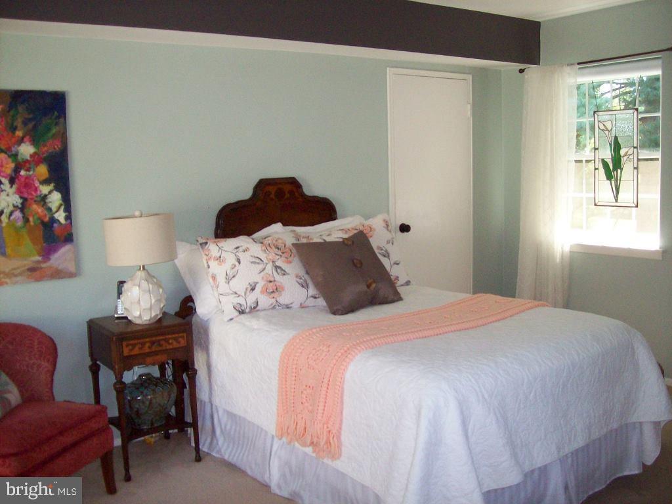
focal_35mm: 36
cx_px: 336
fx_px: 699
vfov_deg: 39.7
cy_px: 252
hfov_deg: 51.4
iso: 140
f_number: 2.7
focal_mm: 6
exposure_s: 1/64
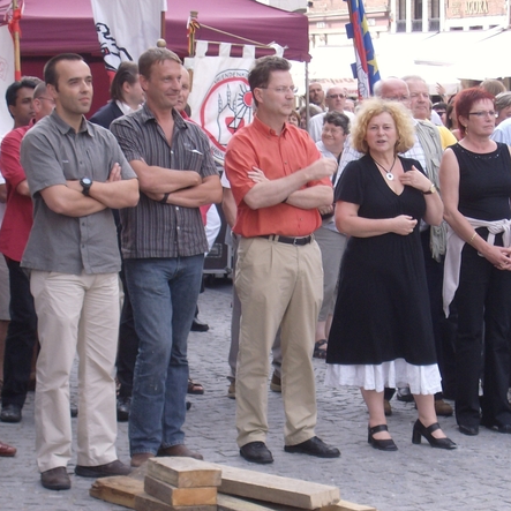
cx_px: 338
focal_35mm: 129
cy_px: 256
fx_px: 2154
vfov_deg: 13.5
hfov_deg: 13.5
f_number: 4.8
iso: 106
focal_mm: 18
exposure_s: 1/134
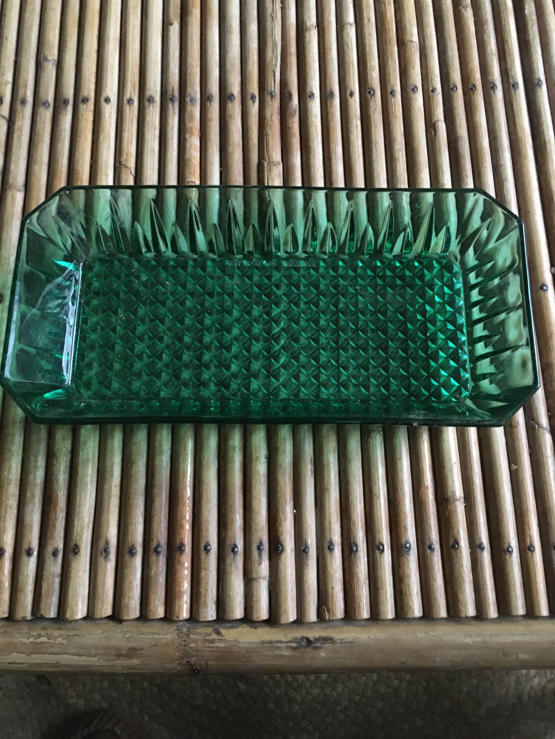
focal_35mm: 29
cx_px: 278
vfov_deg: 61.7
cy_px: 370
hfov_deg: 48.2
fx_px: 620
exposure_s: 1/17
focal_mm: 4.15
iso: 400
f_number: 2.2
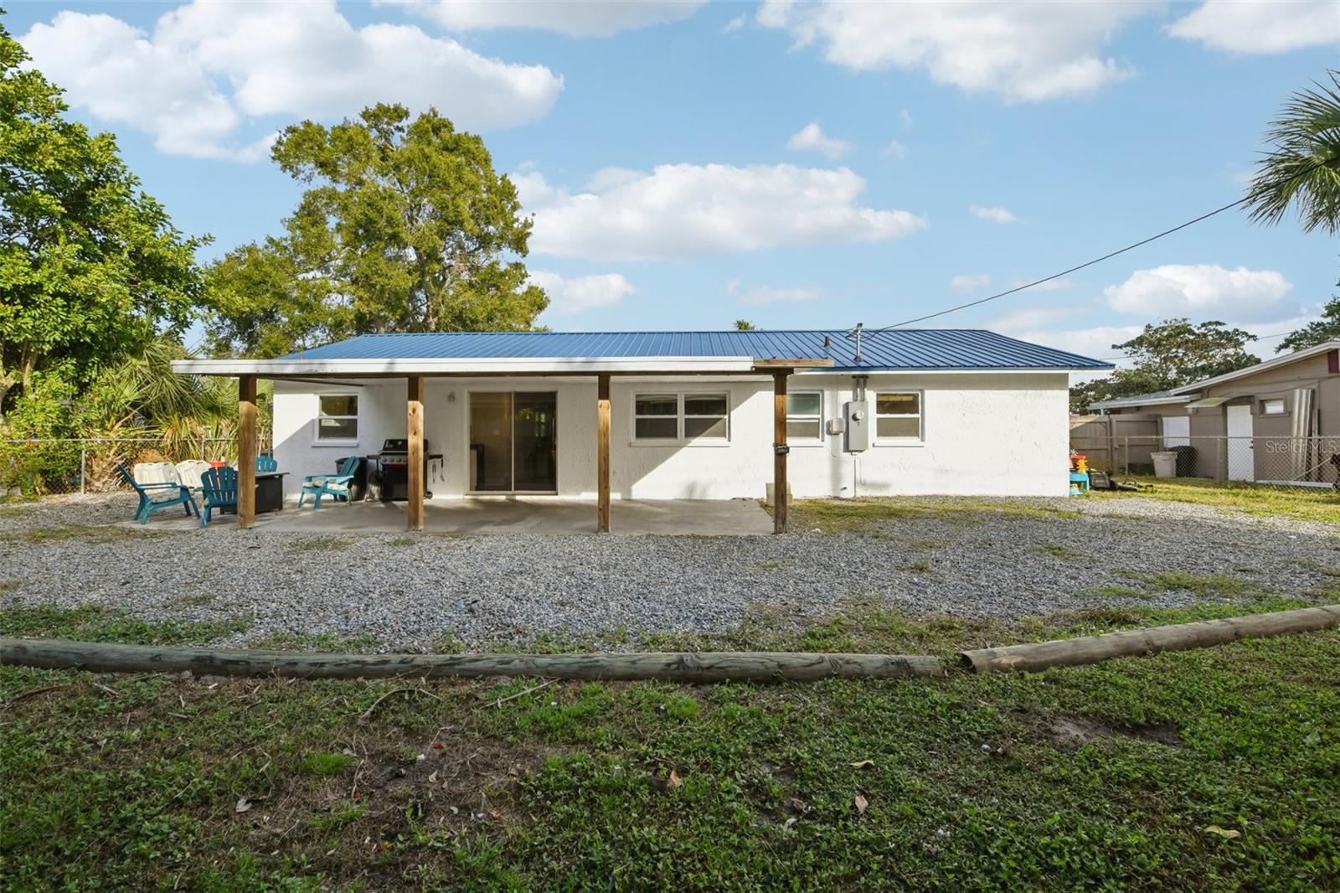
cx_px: 670
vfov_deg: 77.3
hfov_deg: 100.4
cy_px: 446
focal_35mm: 15
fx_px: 558
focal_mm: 15
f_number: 8
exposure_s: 1/320
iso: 400
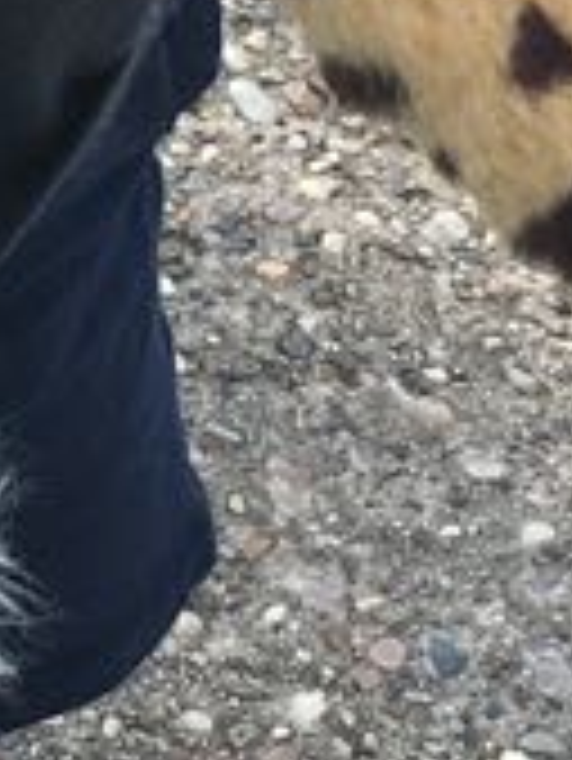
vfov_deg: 8.8
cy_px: -283
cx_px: -333
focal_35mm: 220
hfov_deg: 6.7
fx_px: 4841
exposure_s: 1/217
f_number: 2.2
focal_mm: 4.15
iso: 25
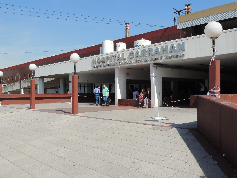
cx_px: 118
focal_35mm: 35
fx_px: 240
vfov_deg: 40.7
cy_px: 89
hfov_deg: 52.6
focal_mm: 6.2
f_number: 3.3
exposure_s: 1/1000
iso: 100
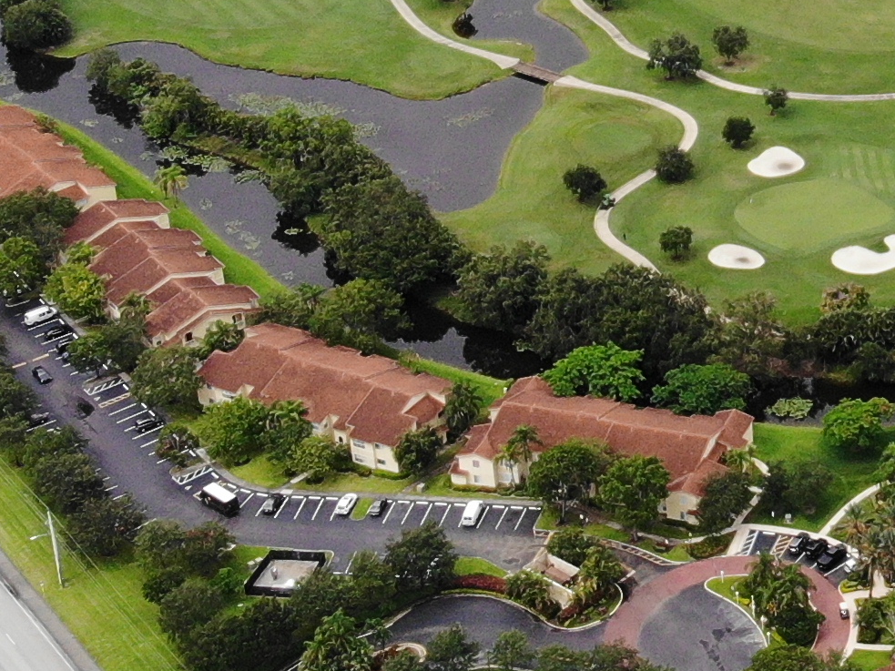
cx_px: 1125
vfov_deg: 14.6
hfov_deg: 18.6
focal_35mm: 99
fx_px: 2559
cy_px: -40
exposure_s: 1/1250
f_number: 2.8
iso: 200
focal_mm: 4.5
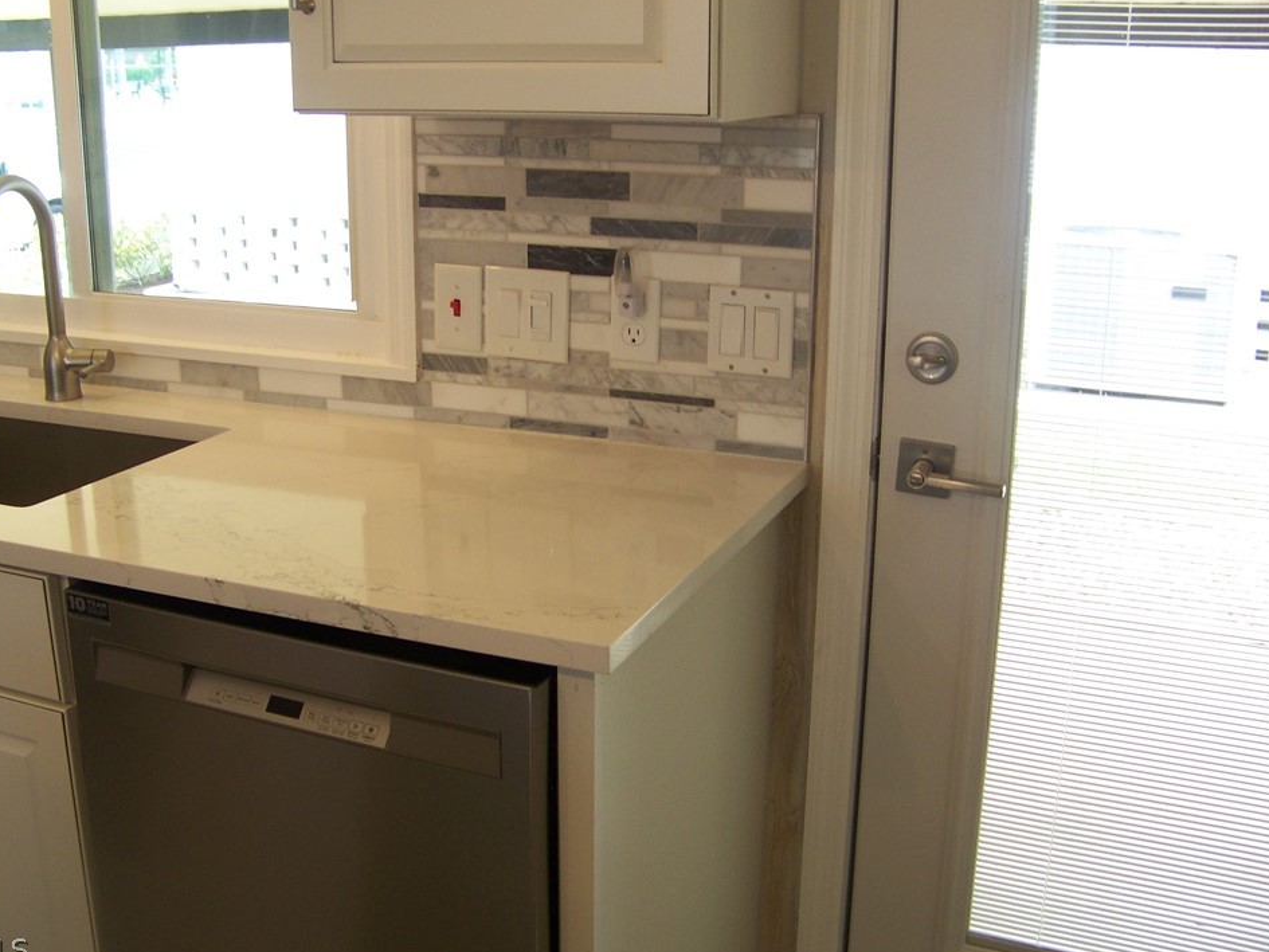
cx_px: 590
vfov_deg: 36.8
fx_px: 1430
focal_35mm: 39
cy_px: 457
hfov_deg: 47.8
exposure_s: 1/30
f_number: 2.8
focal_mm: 5.85
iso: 80
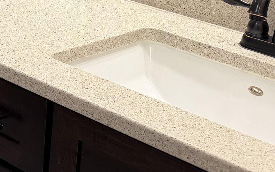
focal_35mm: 99
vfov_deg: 12.6
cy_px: -72
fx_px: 742
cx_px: -182
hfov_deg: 17.8
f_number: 1.78
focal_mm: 6.76
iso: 160
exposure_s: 1/60
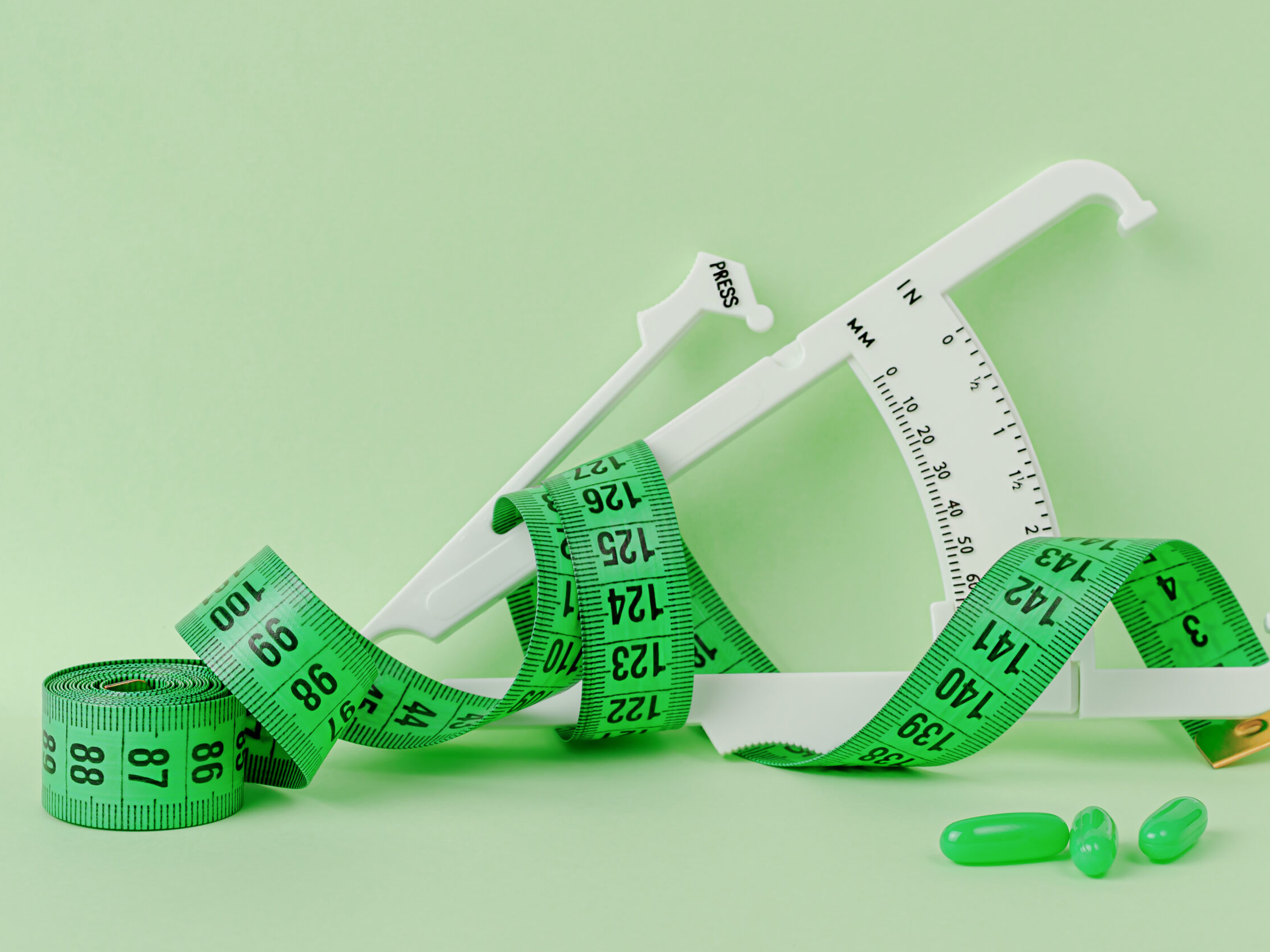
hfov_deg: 23.8
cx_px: 694
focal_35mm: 82
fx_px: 3008
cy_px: 476
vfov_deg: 18.0
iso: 200
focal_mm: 50
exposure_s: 1/100
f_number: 10
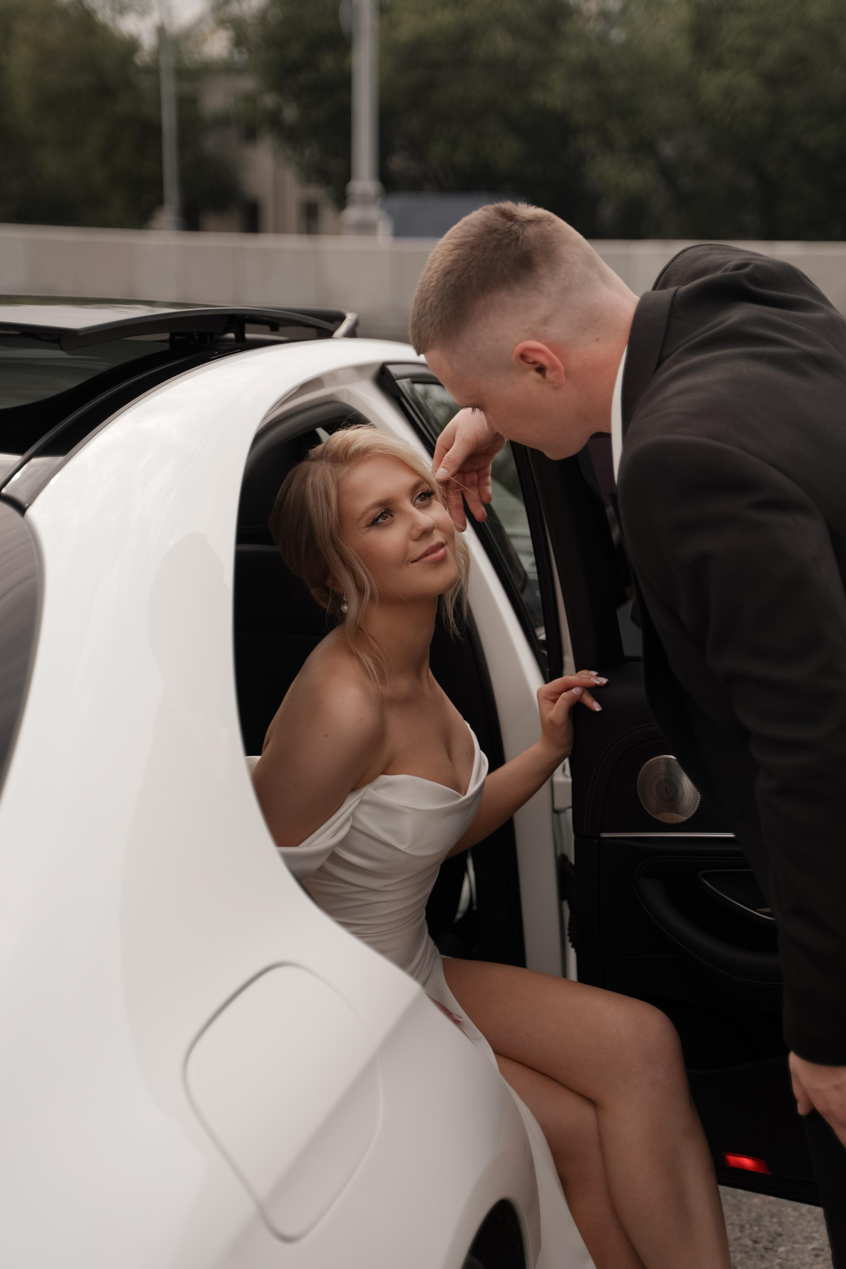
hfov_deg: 23.8
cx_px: 423
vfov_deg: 35.1
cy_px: 634
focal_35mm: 57
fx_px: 2009
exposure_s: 1/1250
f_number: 2.8
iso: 64
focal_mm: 57
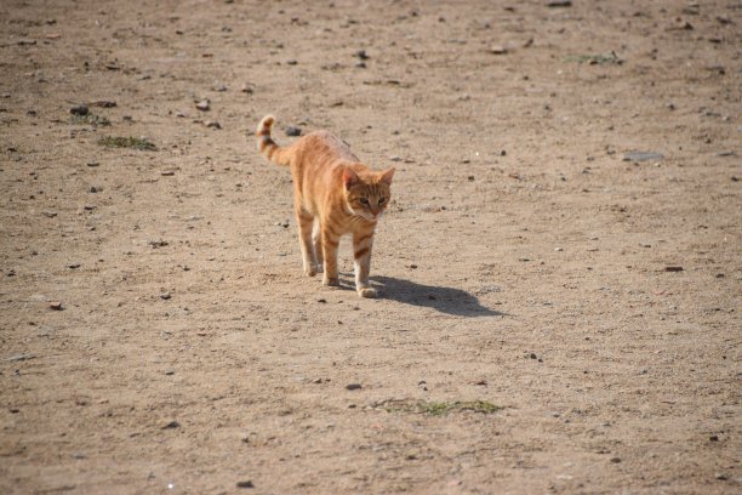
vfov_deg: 3.7
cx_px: 371
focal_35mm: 375
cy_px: 248
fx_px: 7729
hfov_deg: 5.5
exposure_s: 1/800
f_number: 7.1
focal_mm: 250
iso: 200
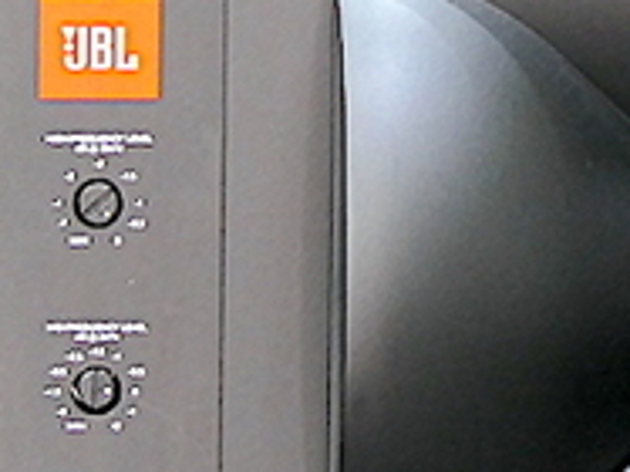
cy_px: 809
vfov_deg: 5.0
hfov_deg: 6.7
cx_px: -256
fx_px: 5329
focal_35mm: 293
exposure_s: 1/8
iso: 200
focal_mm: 10.3
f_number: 4.2
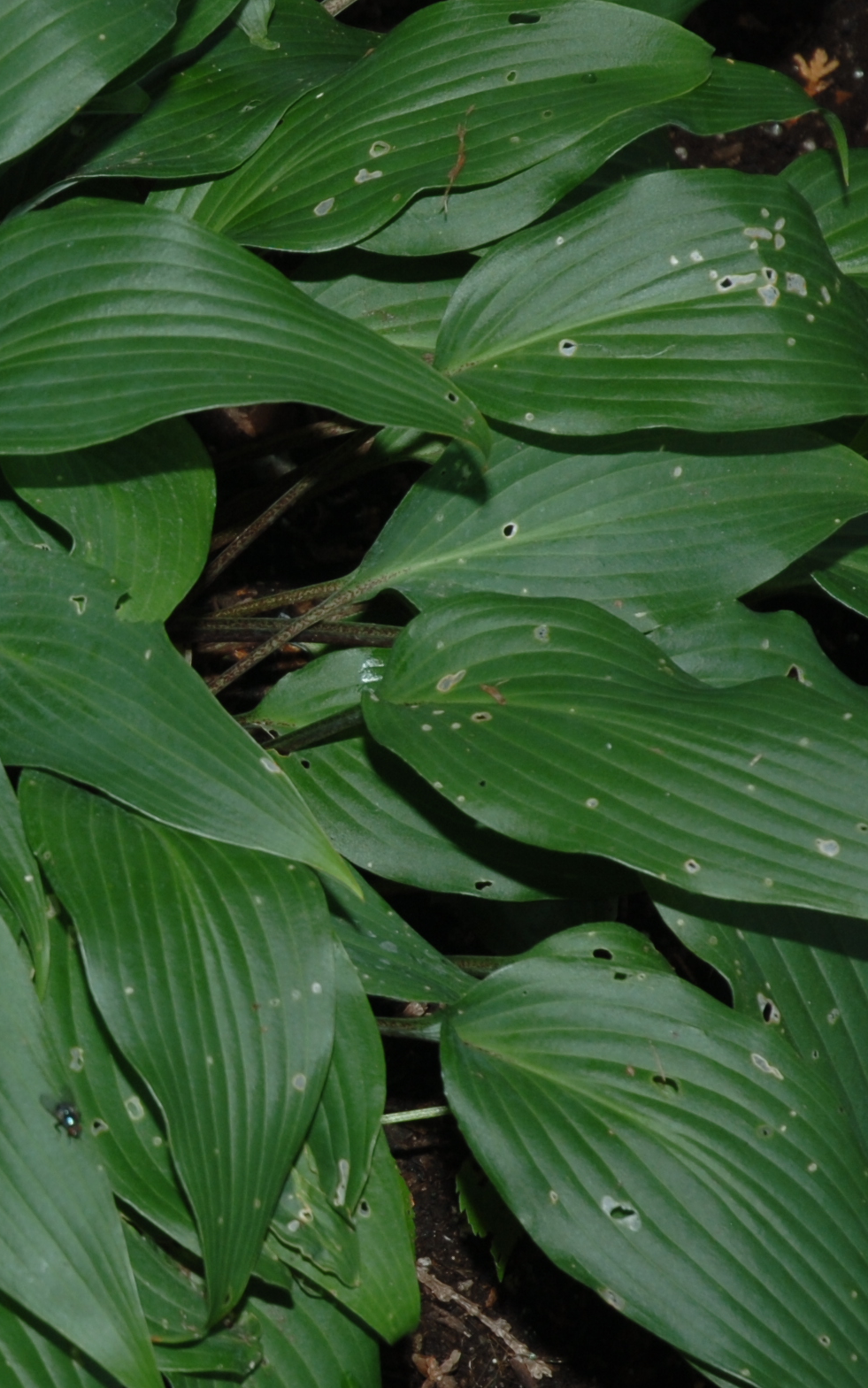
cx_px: -592
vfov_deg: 9.7
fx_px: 8211
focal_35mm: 217
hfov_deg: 6.0
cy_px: 661
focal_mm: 52
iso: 125
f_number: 8
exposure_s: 1/60
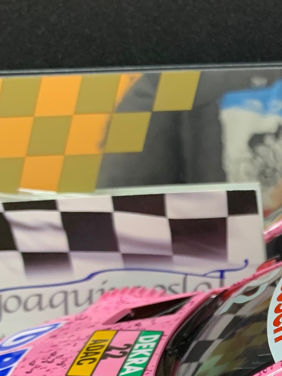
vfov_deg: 23.8
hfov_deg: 17.0
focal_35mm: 80
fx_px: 869
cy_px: 339
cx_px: 401
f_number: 1.8
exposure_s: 1/50
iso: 100
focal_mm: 4.25
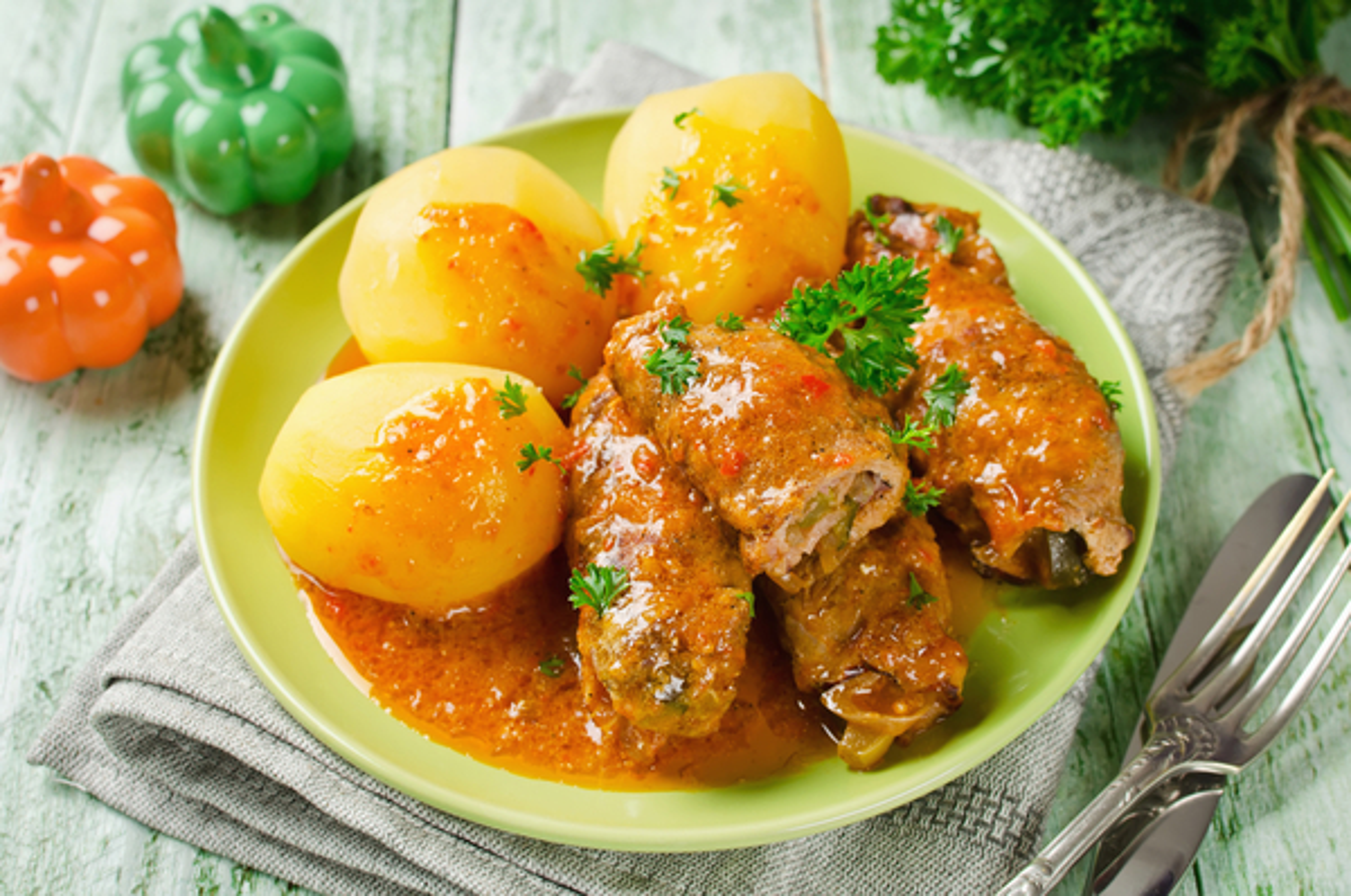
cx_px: 676
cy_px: 448
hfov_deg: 37.9
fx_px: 1967
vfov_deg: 25.7
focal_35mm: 52
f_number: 7.1
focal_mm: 35
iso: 100
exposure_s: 1/125
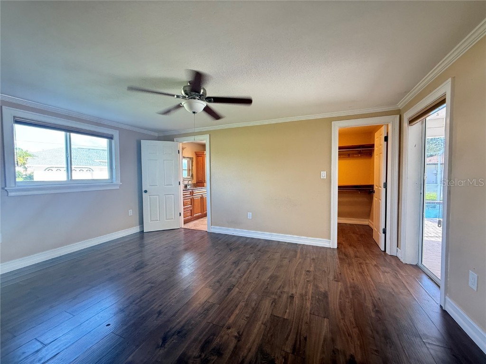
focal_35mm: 14
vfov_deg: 85.7
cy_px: 182
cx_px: 243
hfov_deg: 102.1
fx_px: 197
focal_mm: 2.22
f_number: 2.2
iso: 320
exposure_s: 1/60
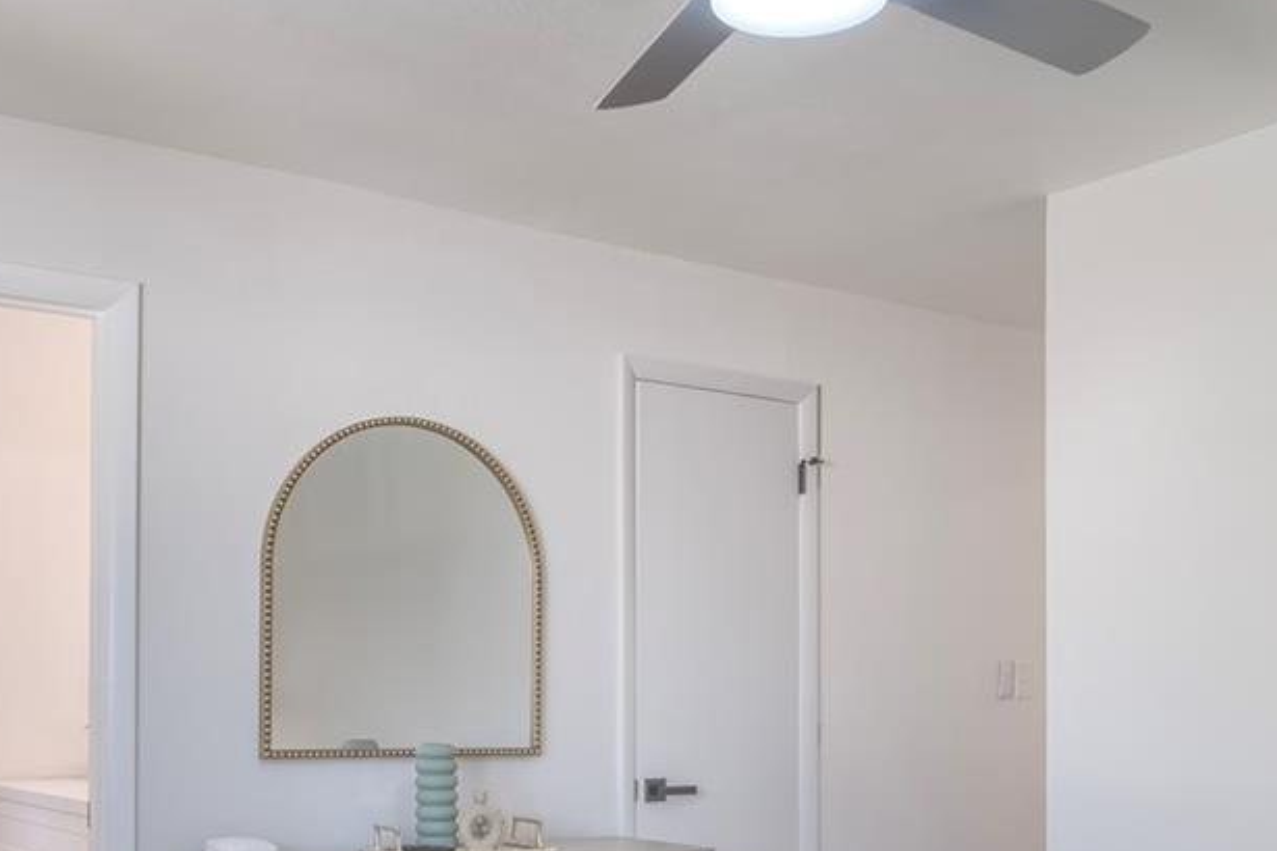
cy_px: 687
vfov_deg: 33.2
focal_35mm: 39
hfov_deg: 49.3
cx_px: 534
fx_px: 1383
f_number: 8
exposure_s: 1/6
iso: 100
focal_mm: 10
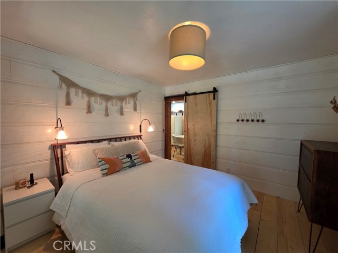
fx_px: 127
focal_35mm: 13
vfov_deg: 89.9
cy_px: 126
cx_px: 169
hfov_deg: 106.2
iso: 200
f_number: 1.9
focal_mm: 2.2
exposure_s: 1/60
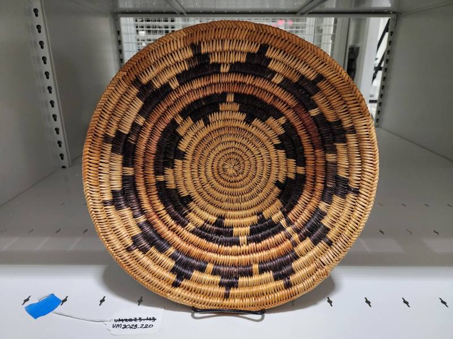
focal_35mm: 23
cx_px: 226
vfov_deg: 58.9
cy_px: 170
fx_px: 301
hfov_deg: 73.9
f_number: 1.8
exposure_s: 1/120
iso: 640
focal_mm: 6.4
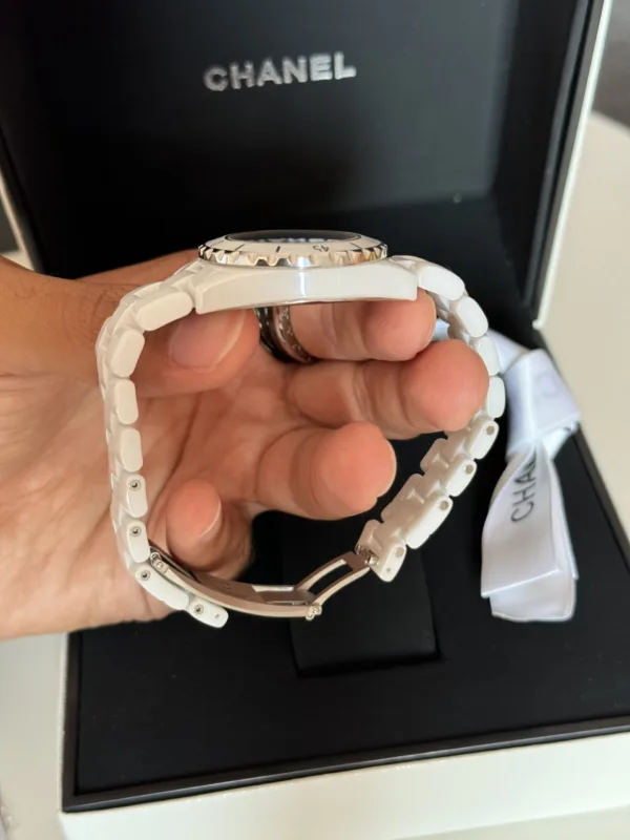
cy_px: 420
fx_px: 1165
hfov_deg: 30.3
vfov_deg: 39.7
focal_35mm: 48
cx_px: 315
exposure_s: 1/60
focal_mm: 6.76
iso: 250
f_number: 1.78
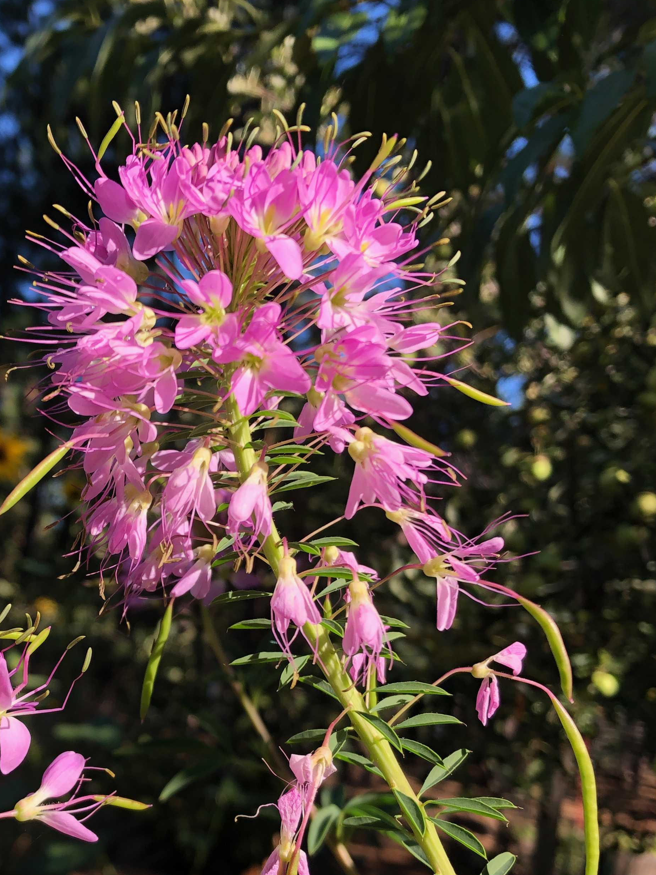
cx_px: 167
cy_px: 600
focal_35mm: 46
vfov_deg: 40.6
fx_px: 1162
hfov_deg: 31.0
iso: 20
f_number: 1.8
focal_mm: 3.99
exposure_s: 1/521
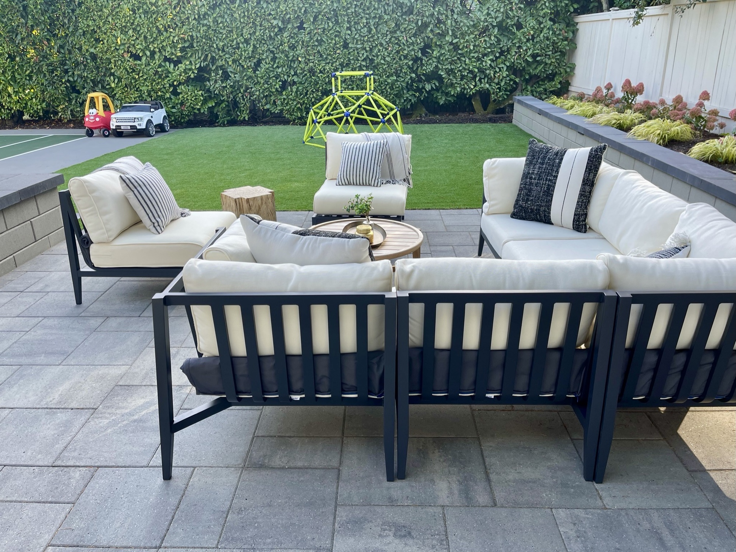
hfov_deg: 67.3
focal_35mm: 26
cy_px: 276
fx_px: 553
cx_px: 368
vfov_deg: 53.0
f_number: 1.6
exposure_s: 1/244
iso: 32
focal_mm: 5.1
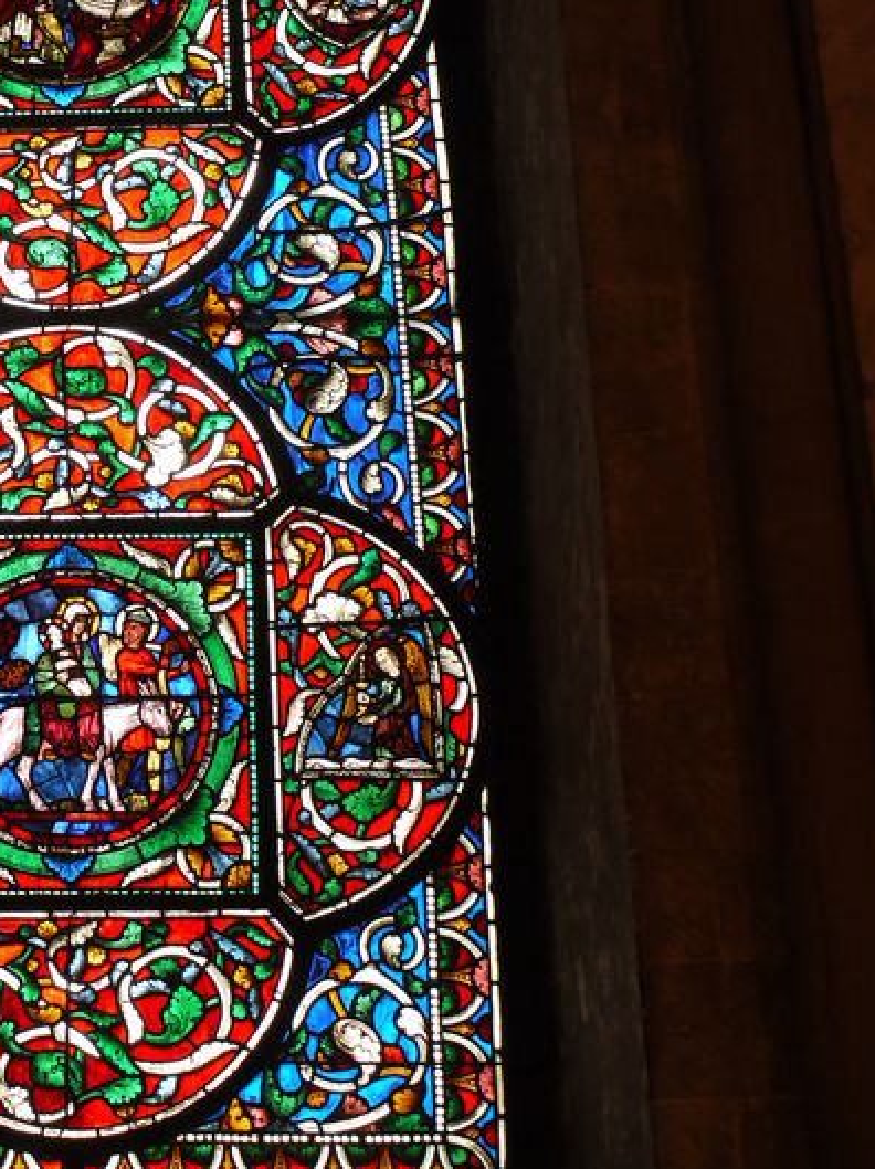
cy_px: 124
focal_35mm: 93
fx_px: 3138
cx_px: 84
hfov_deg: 15.7
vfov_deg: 20.7
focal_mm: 24
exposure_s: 1/30
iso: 320
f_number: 4.8
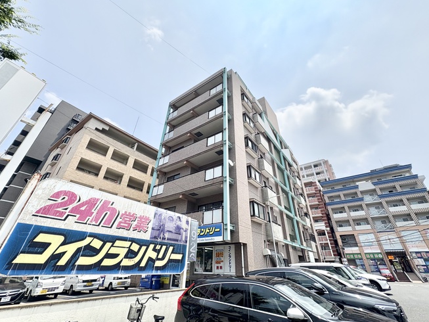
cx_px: 219
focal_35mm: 15
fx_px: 186
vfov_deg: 81.7
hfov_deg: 98.1
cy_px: 151
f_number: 2.2
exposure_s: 1/2770
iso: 50
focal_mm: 2.22
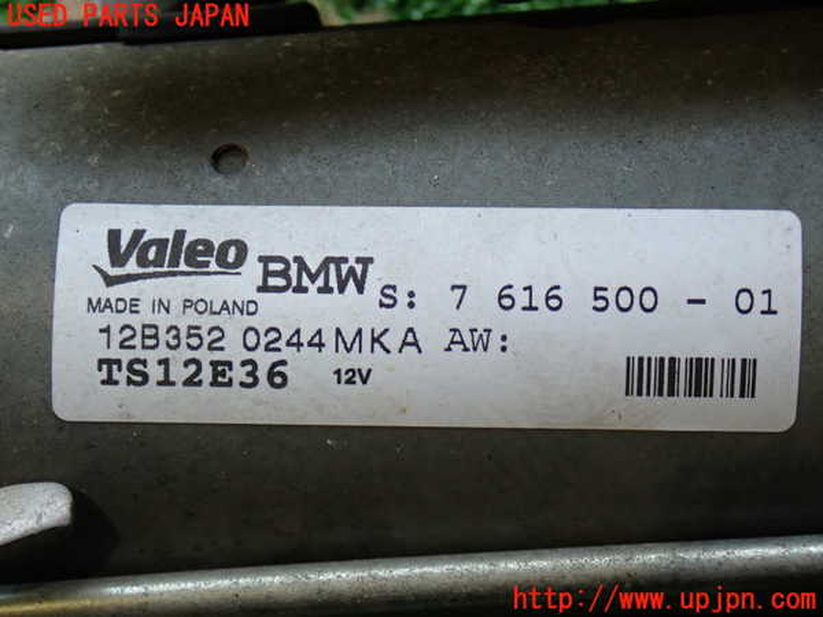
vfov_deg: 21.9
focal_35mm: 67
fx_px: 1593
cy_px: 308
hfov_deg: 29.0
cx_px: 412
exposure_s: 1/60
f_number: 3.8
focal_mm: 11.88
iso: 250
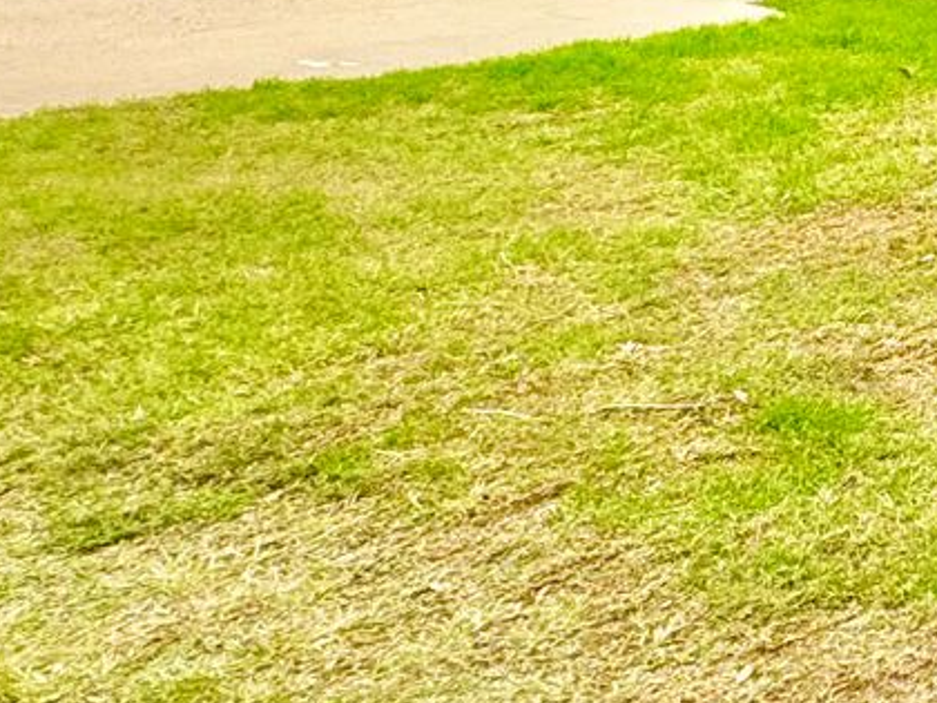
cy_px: -212
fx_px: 1732
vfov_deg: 20.9
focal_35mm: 64
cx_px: 1754
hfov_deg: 20.1
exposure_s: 1/968
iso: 50
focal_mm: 2.22
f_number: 2.2
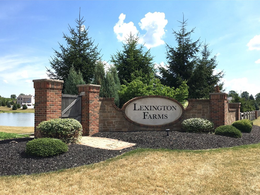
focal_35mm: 30
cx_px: 128
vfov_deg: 46.8
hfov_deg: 60.0
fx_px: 225
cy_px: 100
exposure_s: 1/1672
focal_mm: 4.15
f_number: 2.2
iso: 25
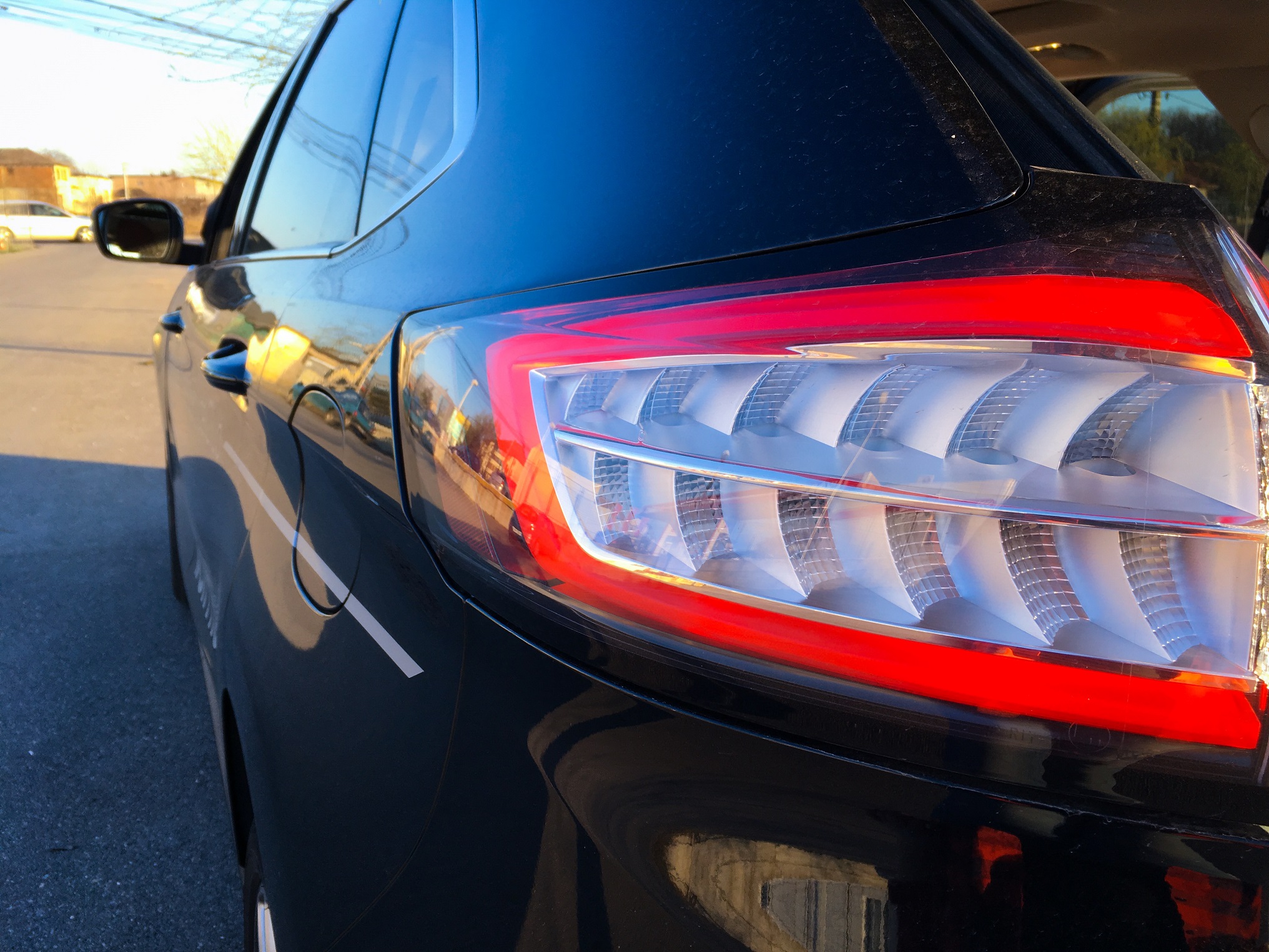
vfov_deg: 48.2
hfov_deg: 61.7
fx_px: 1063
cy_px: 476
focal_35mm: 29
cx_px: 634
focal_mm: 4.15
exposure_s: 1/214
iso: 25
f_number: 2.2
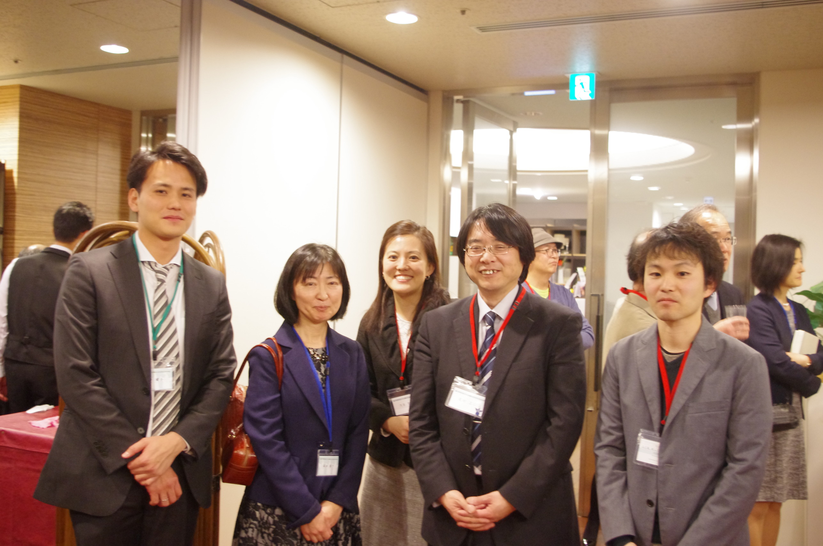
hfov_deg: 53.2
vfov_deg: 36.8
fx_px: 822
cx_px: 412
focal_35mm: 36
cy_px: 273
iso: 2000
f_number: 4
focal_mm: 24.38
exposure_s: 1/15
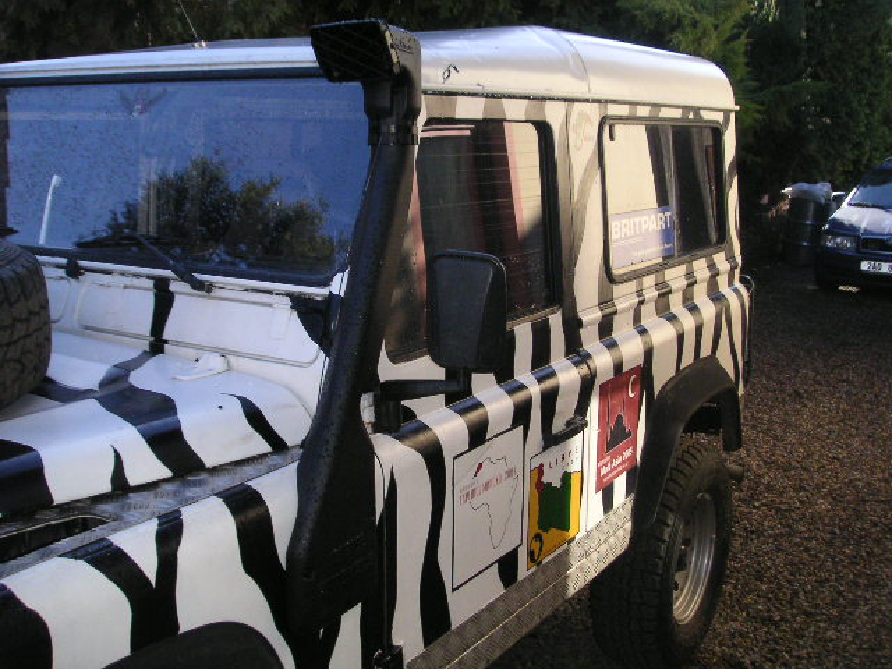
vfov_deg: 37.7
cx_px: 446
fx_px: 979
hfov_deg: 49.0
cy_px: 334
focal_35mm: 38
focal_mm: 6
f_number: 2.8
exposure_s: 1/350
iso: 160
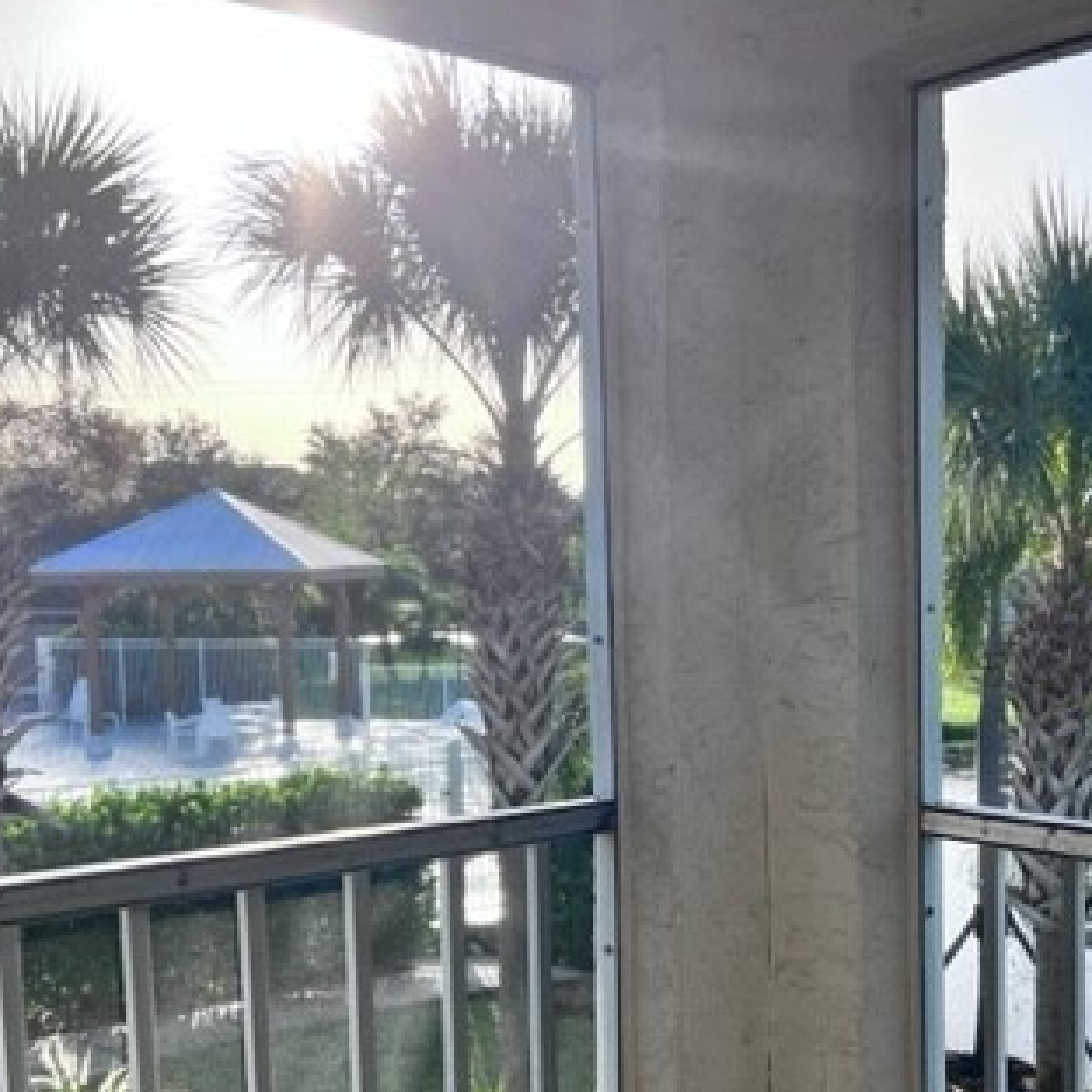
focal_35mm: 47
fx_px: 1677
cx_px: 841
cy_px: 736
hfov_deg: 35.1
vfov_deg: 35.7
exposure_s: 1/1934
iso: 50
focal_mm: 5.7
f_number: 1.5
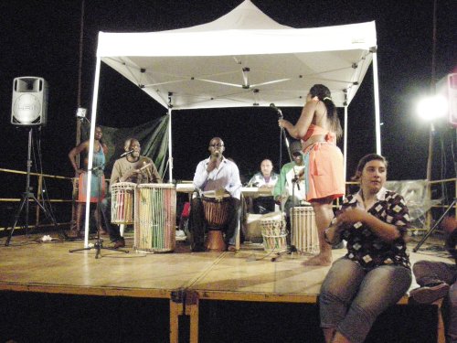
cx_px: 228
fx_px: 462
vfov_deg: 40.7
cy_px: 172
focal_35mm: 35
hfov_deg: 52.6
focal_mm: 5.7
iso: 1600
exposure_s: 1/31.1
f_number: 2.8
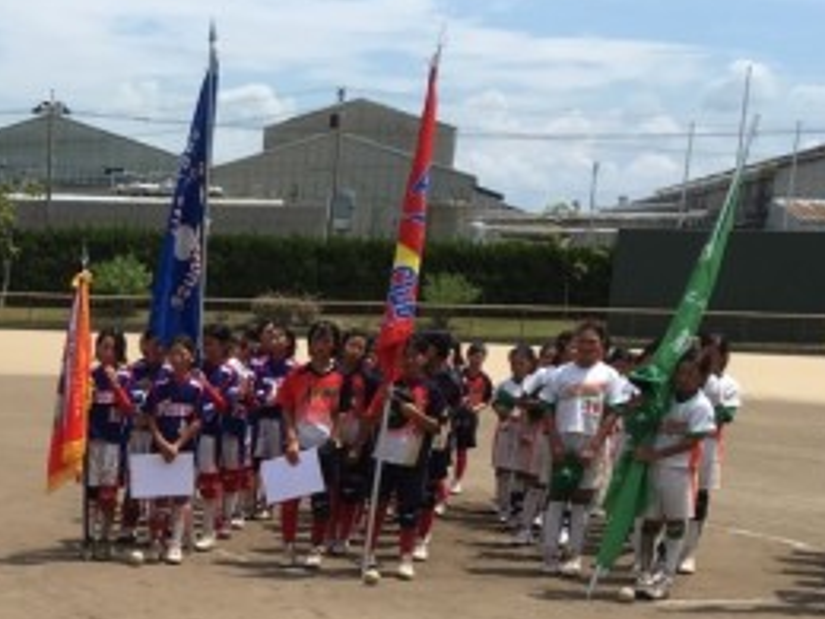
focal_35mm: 67
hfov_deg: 27.0
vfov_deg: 20.8
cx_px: -38
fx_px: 1597
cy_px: 695
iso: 25
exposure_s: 1/2404
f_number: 2.2
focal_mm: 4.15
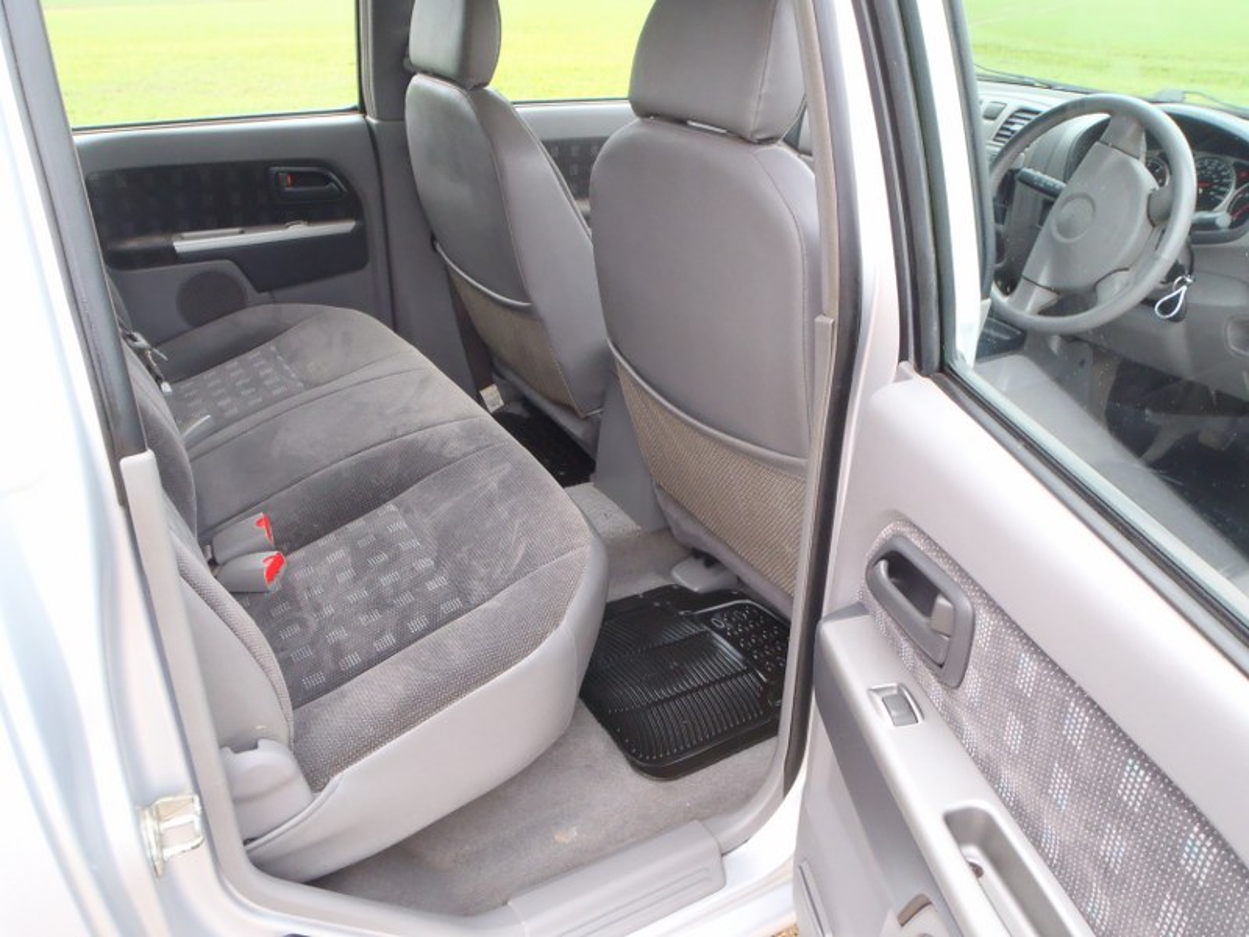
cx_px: 624
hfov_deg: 63.4
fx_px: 1010
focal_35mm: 28
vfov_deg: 49.7
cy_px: 468
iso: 200
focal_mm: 5
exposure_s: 1/30
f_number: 3.5
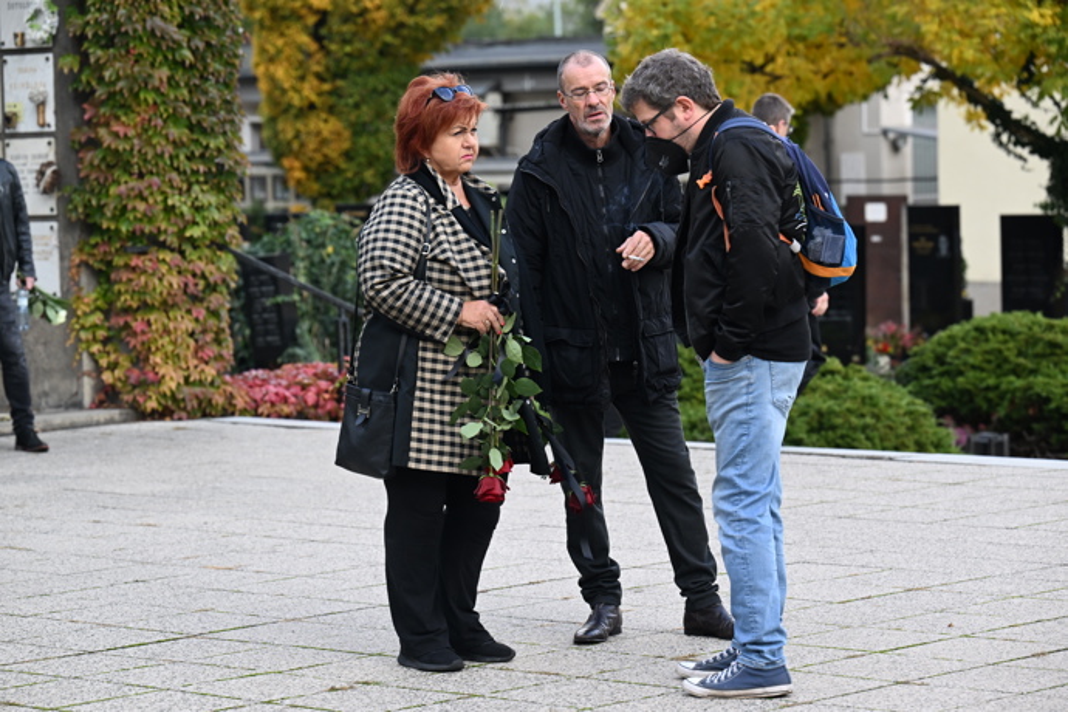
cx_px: 534
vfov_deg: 11.0
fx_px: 3708
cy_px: 356
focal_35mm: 125
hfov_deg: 16.4
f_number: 5
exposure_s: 1/1250
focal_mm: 125
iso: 1250
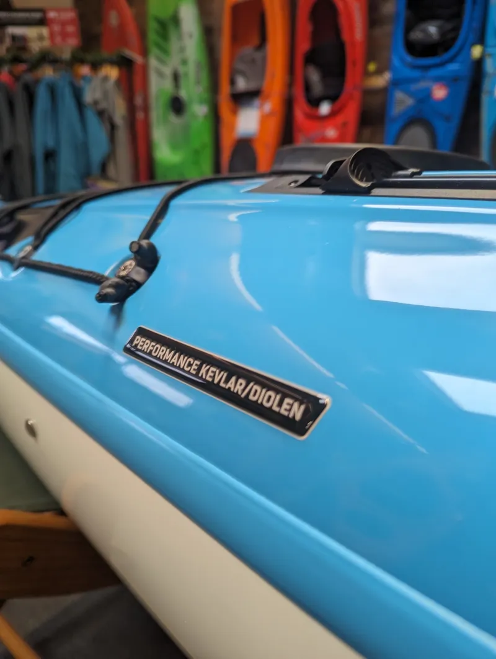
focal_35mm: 24
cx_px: 248
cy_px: 330
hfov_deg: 57.0
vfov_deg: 71.5
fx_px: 457
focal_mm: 6.81
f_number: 1.85
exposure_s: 1/50
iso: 51
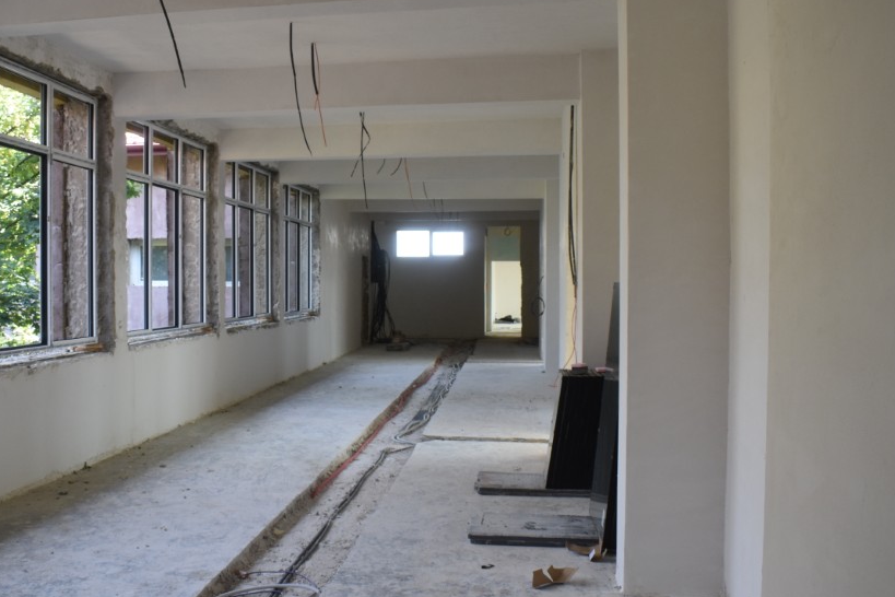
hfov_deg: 50.3
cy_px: 303
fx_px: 945
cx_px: 343
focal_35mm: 38
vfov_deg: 35.1
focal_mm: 18
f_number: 5
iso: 400
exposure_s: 1/100
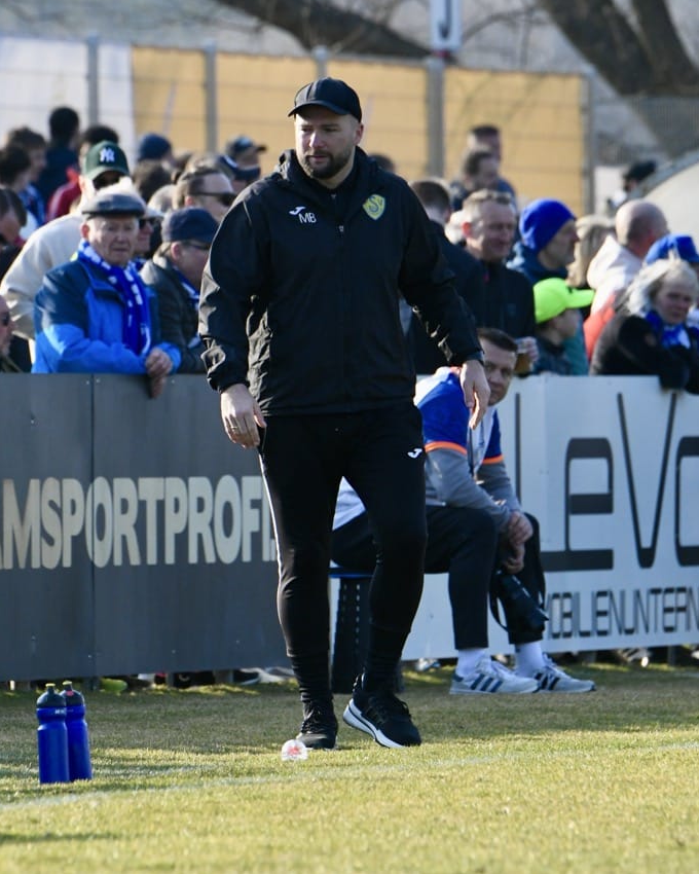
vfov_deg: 3.4
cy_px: 438
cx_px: 113
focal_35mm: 565
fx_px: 14611
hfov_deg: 2.7
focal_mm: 400
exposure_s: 1/1600
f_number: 9
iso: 2500
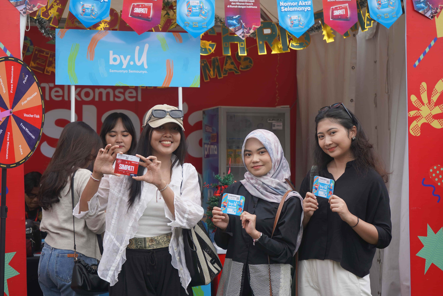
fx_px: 849
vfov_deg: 19.7
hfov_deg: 29.2
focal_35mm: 69
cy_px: 148
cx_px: 222
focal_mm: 69
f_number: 5.6
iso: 100
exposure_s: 1/160
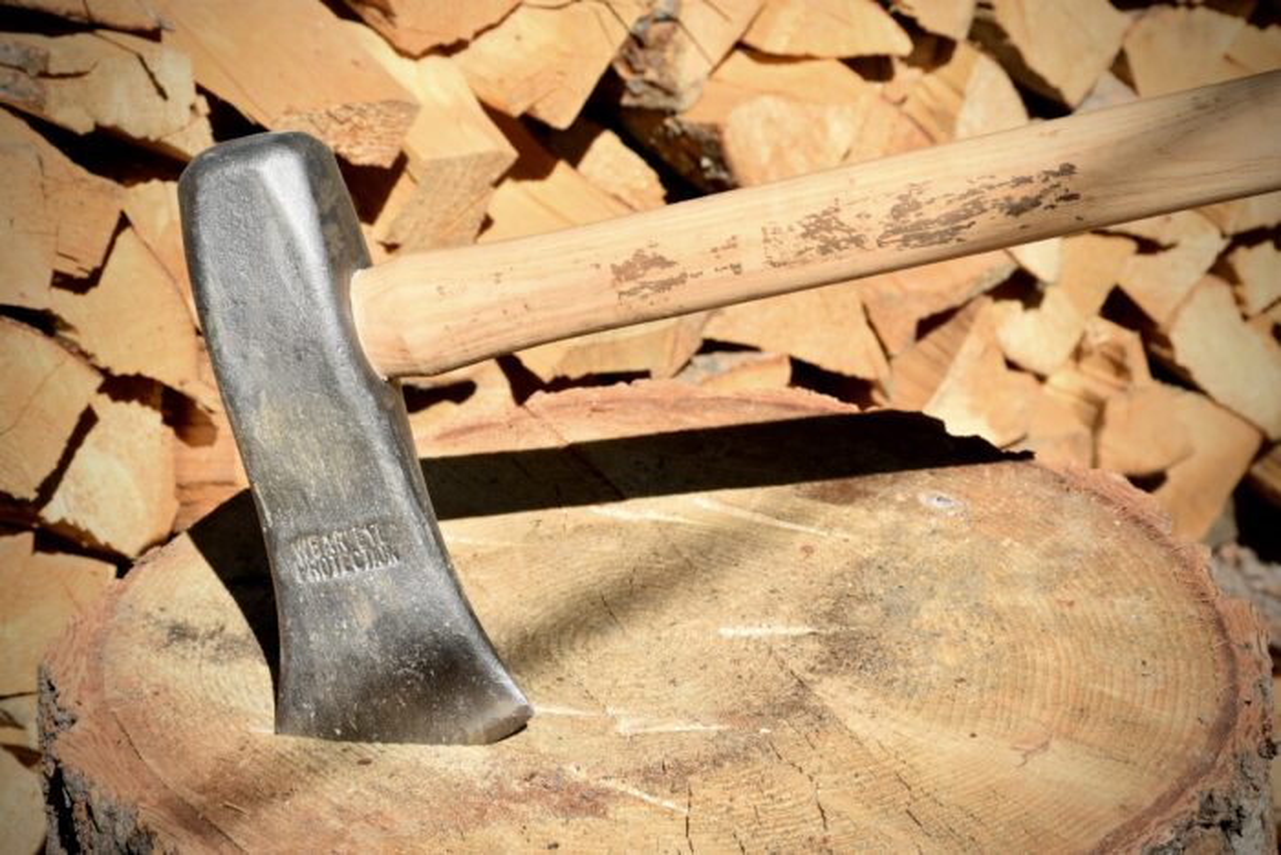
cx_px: 640
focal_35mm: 93
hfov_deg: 21.9
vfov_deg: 14.7
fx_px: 3310
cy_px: 428
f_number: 10
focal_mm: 62
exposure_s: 1/400
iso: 200
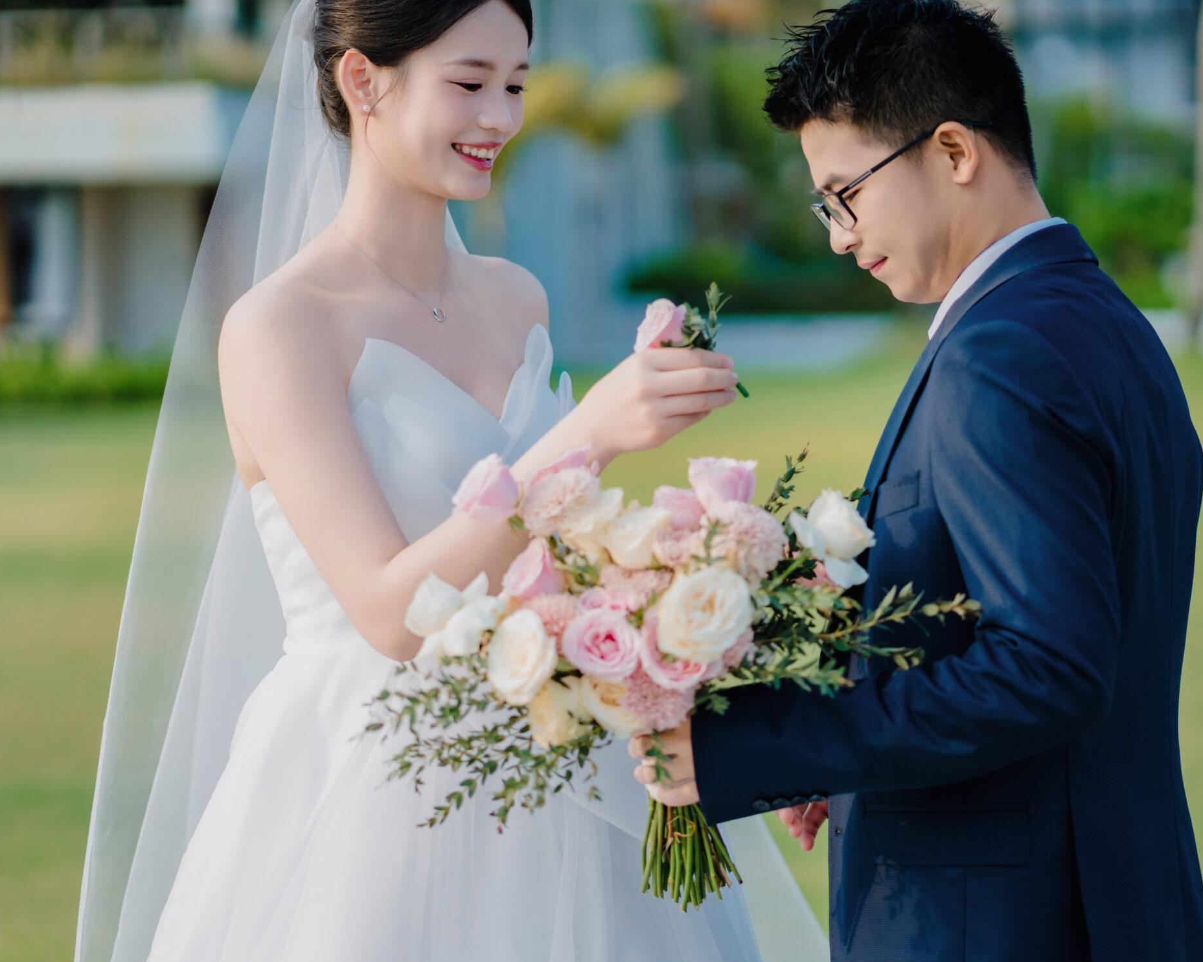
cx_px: 708
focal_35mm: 110
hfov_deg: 17.5
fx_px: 3916
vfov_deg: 14.0
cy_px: 425
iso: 320
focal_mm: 85
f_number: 2
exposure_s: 1/2500
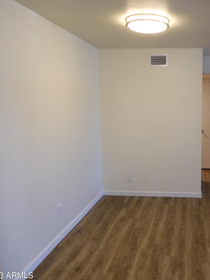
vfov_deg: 55.3
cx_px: 177
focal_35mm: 33
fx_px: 267
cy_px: 144
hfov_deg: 40.6
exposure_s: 1/30
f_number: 3.4
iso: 360
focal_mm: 4.3
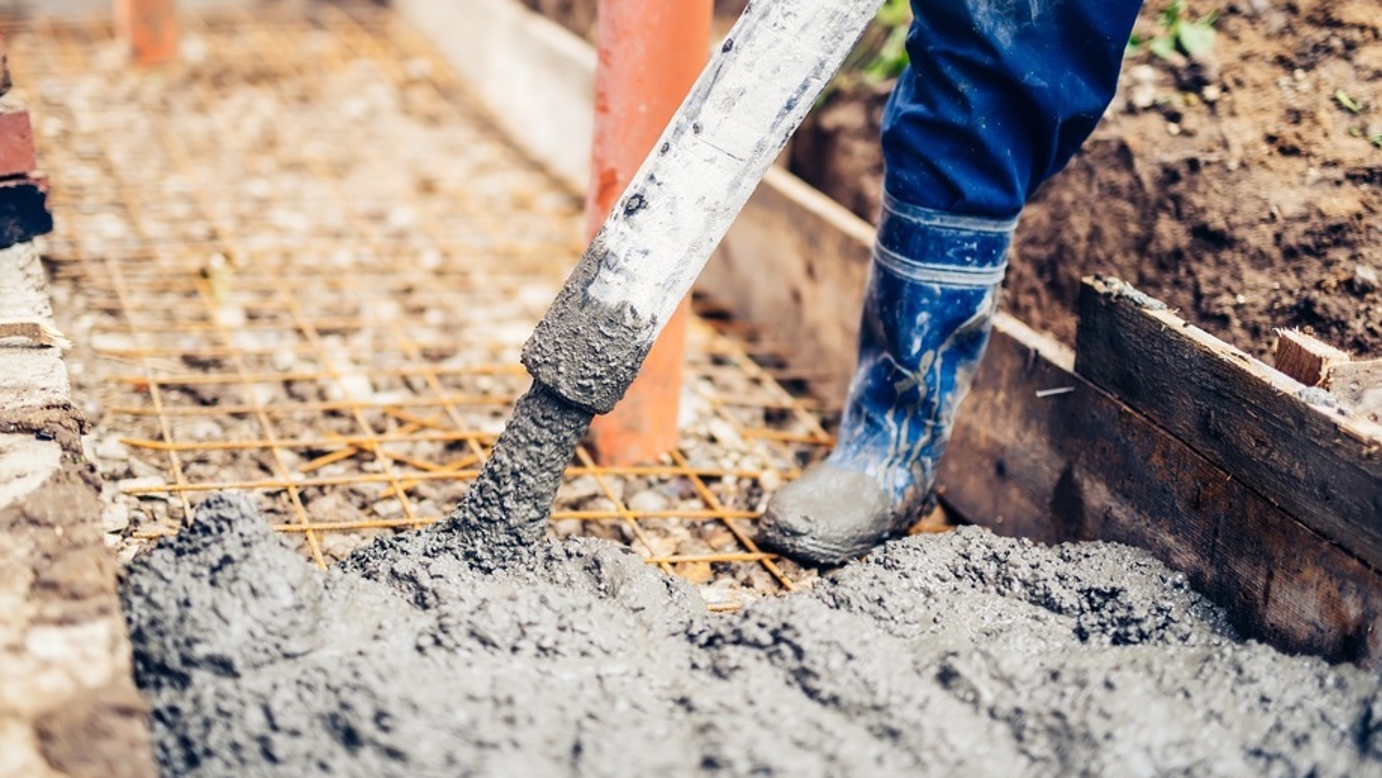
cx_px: 638
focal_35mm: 57
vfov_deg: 21.1
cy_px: 328
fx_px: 2089
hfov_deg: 36.6
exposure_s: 1/800
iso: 200
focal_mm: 50
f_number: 1.4
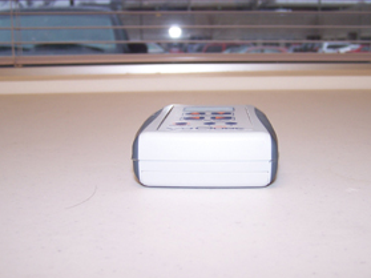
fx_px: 525
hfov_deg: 38.9
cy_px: 145
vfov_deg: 29.7
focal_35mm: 49
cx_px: 203
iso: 80
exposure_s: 1/60
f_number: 2.8
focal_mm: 6.3
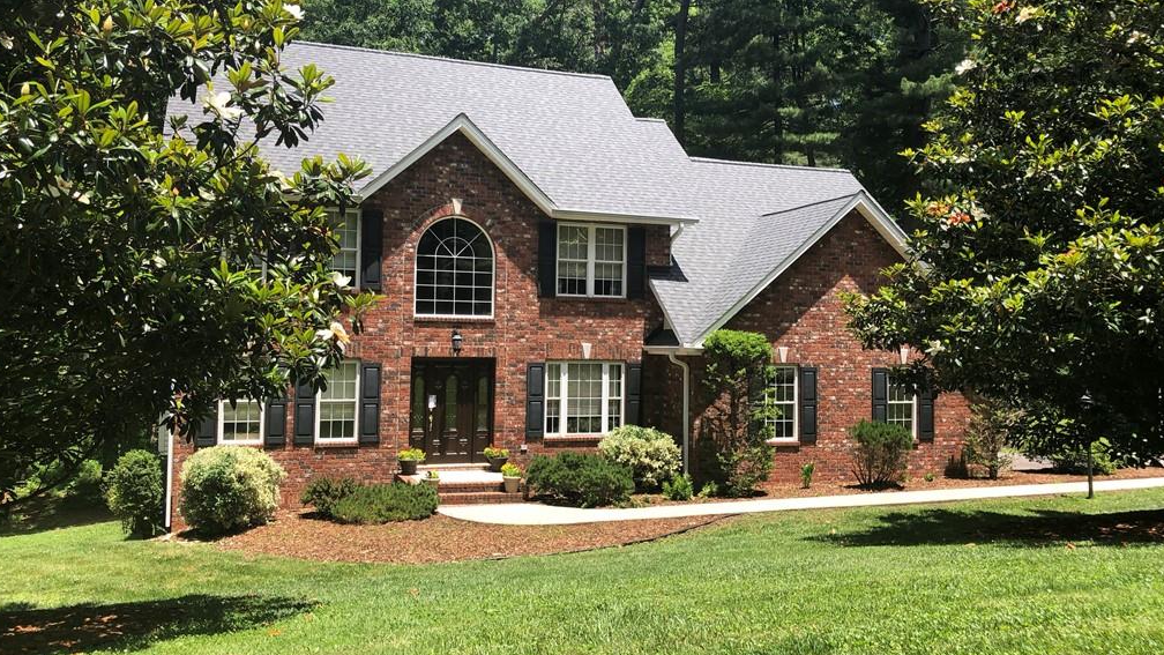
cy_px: 312
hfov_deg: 62.6
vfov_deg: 37.8
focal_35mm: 31
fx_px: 957
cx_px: 576
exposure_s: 1/796
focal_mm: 3.99
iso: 20
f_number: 1.8
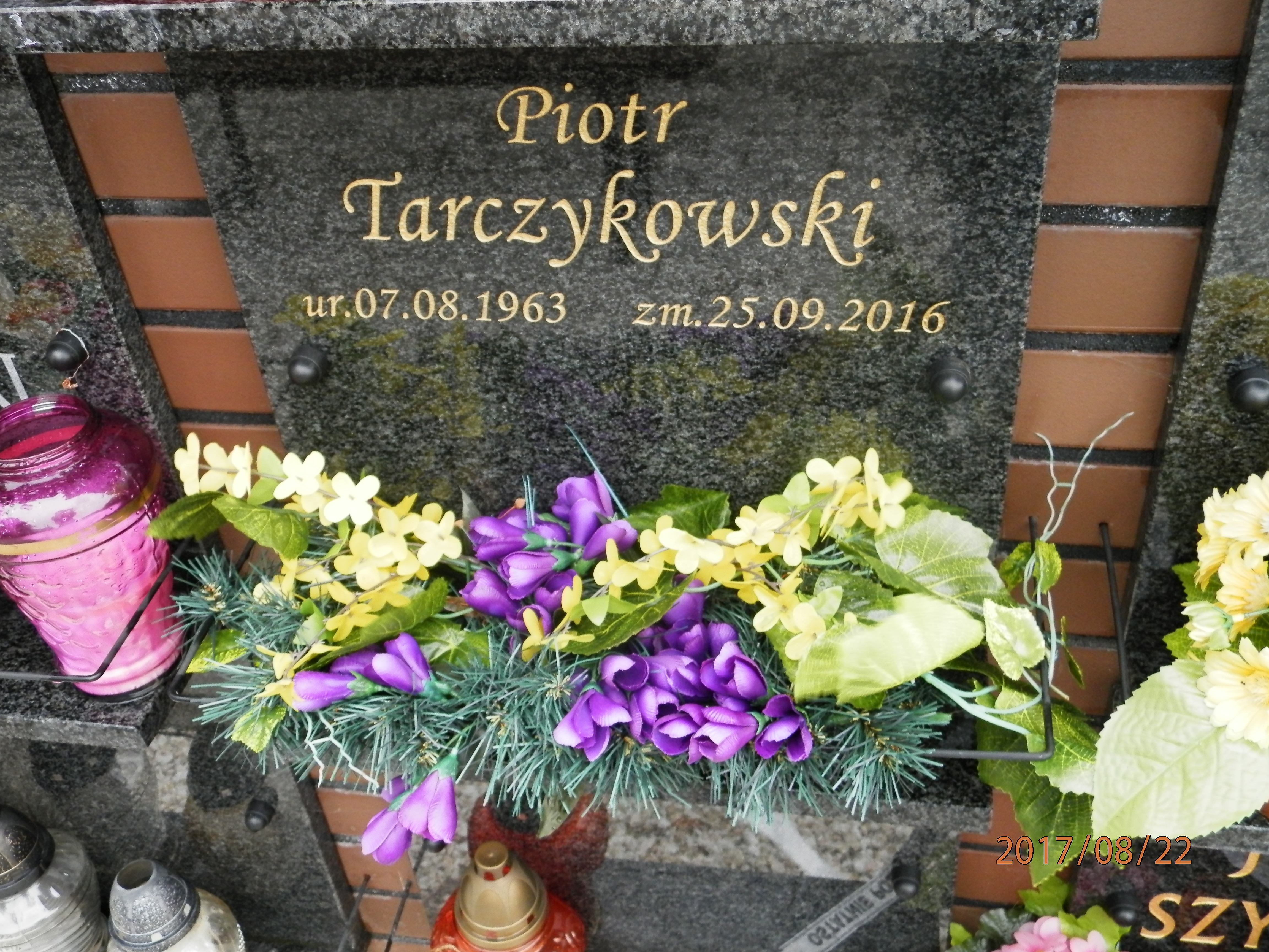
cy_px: 476
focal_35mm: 34
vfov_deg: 41.8
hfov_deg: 54.0
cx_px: 634
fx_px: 1246
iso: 200
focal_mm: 6.1
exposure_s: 1/40
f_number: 3.3
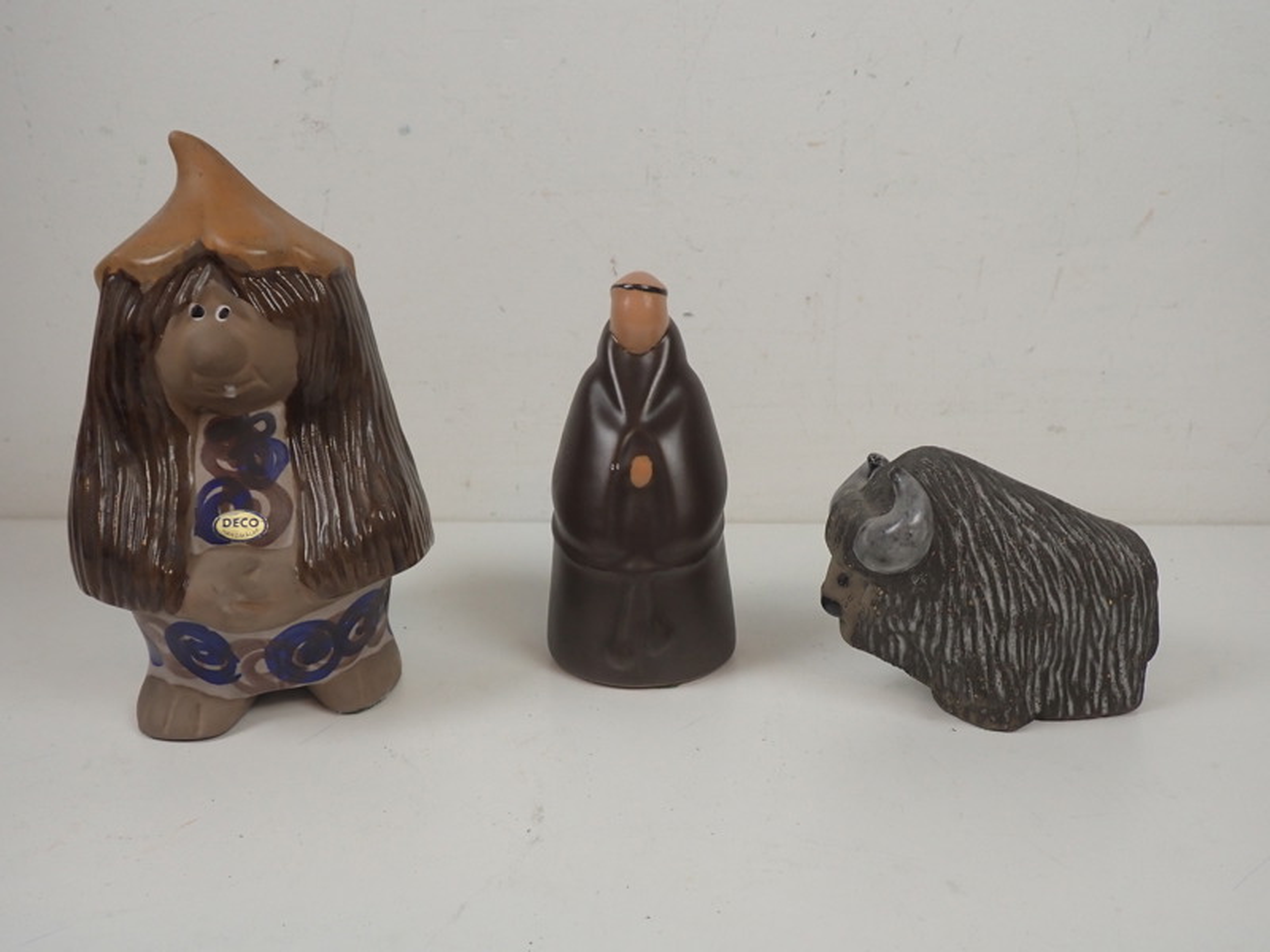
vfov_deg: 46.8
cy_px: 476
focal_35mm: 30
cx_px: 635
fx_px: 1101
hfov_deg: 60.0
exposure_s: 1/100
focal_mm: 5.4
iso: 200
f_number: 2.3
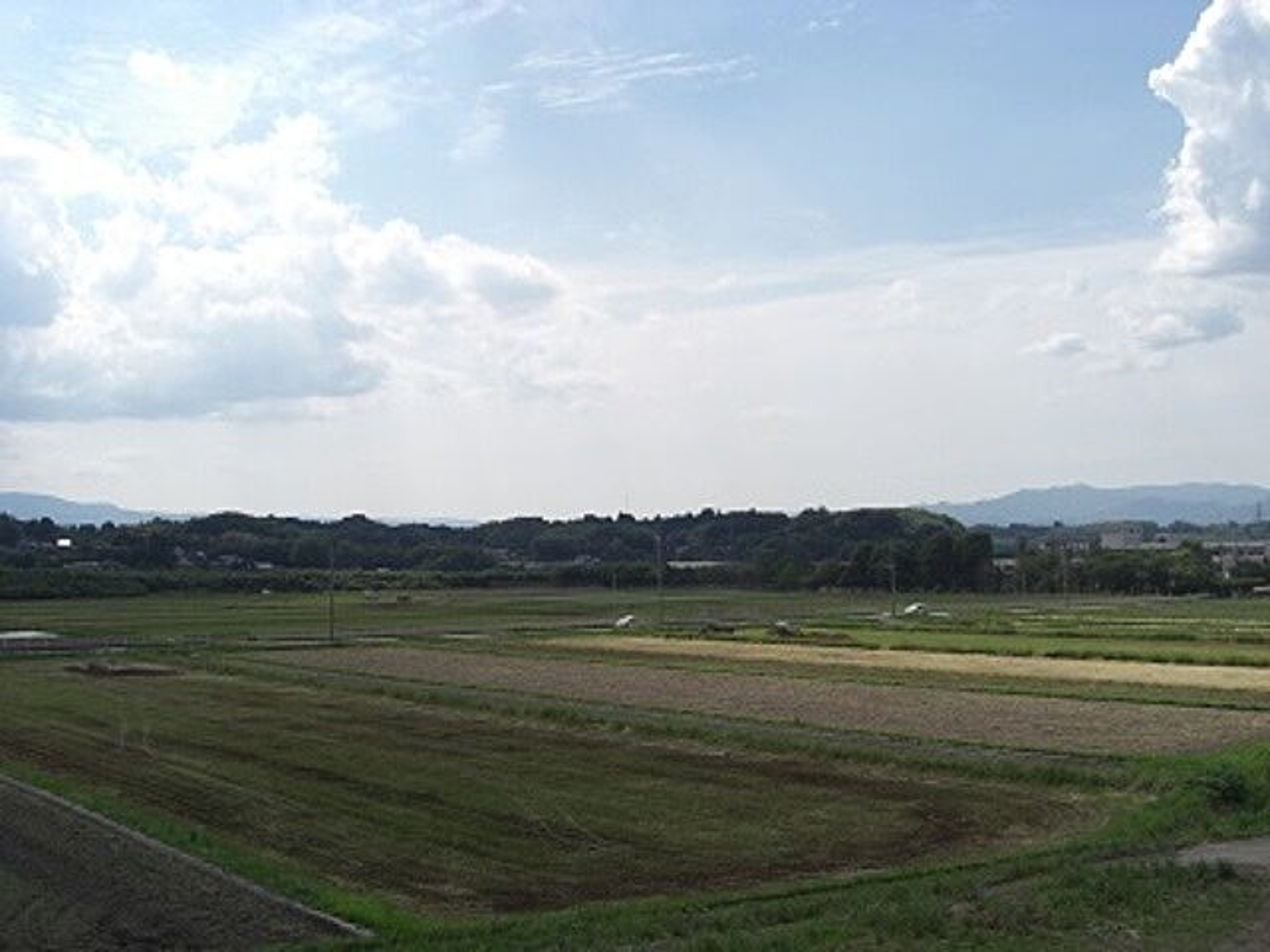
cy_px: 476
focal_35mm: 38
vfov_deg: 37.7
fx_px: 1394
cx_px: 635
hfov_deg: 49.0
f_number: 8
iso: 80
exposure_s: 1/400
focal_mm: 7.9
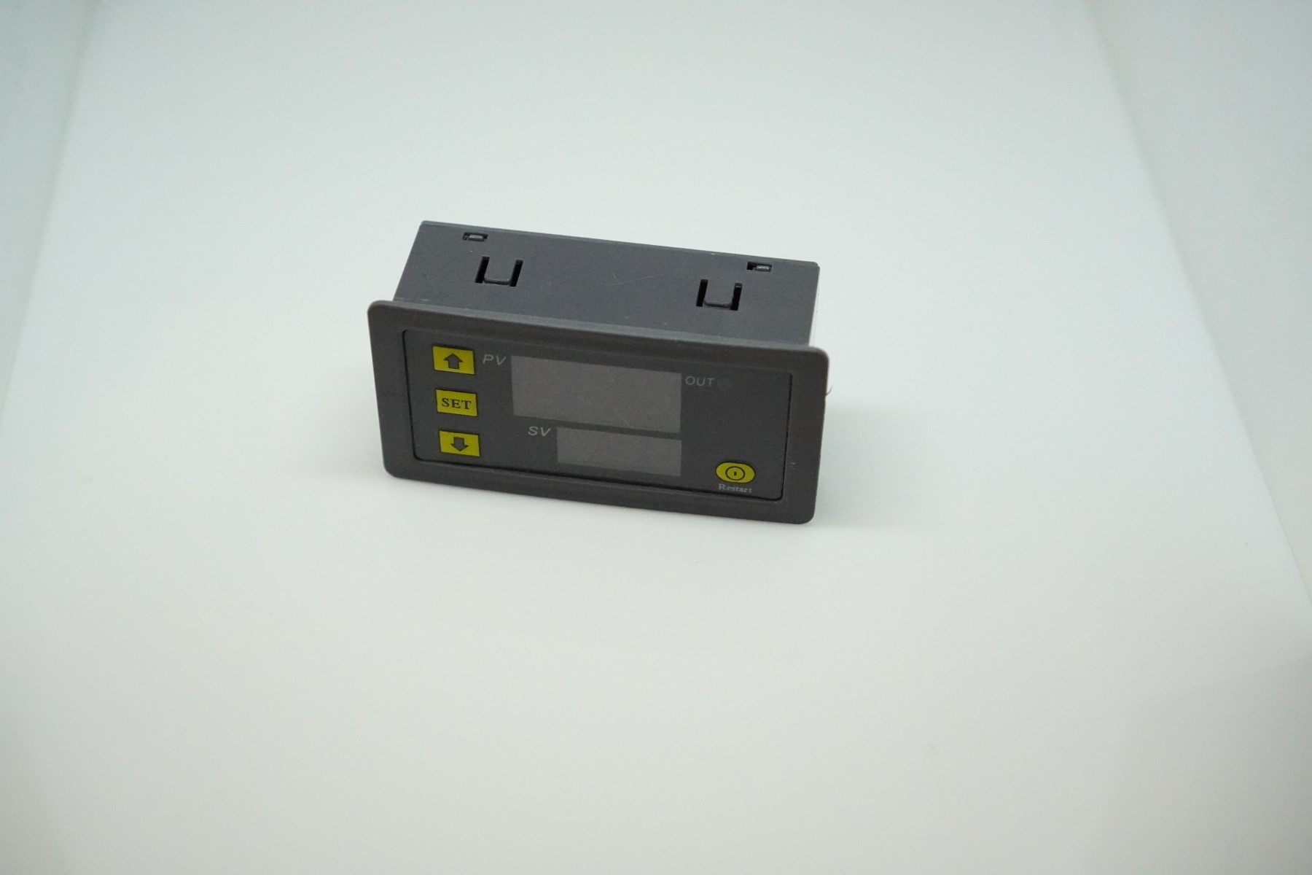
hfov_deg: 37.9
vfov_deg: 25.8
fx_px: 1913
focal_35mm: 52
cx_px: 656
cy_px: 438
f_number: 2.8
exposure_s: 1/4000
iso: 6400
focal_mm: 35
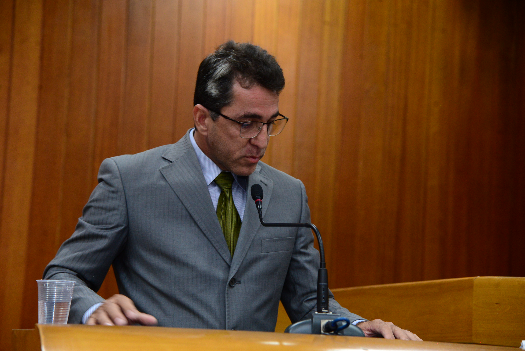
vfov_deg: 13.1
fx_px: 1532
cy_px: 176
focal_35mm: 105
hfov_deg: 19.4
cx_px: 262
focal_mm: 105
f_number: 5
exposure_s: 1/60
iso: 2500
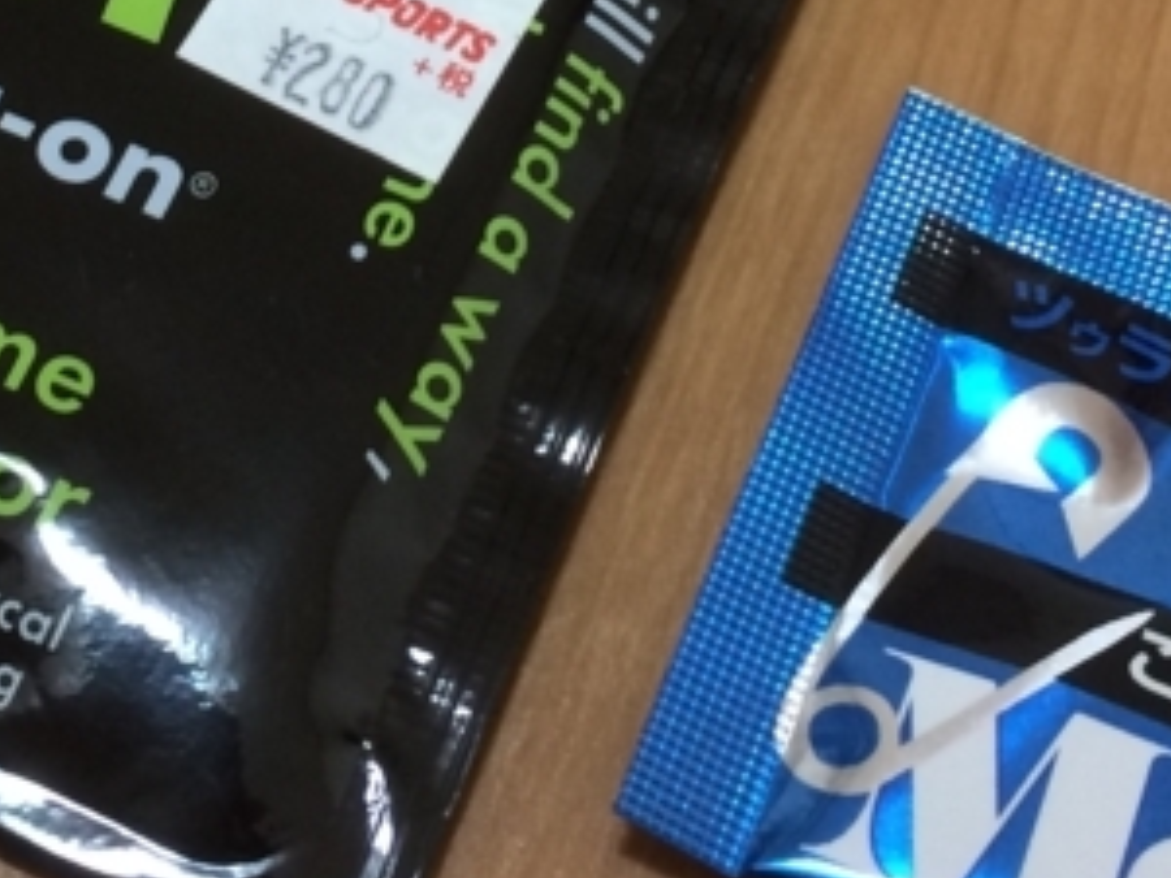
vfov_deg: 14.3
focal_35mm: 99
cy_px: -273
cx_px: 297
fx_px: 3349
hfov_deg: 19.7
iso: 125
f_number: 2.2
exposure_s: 1/30
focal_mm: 4.15
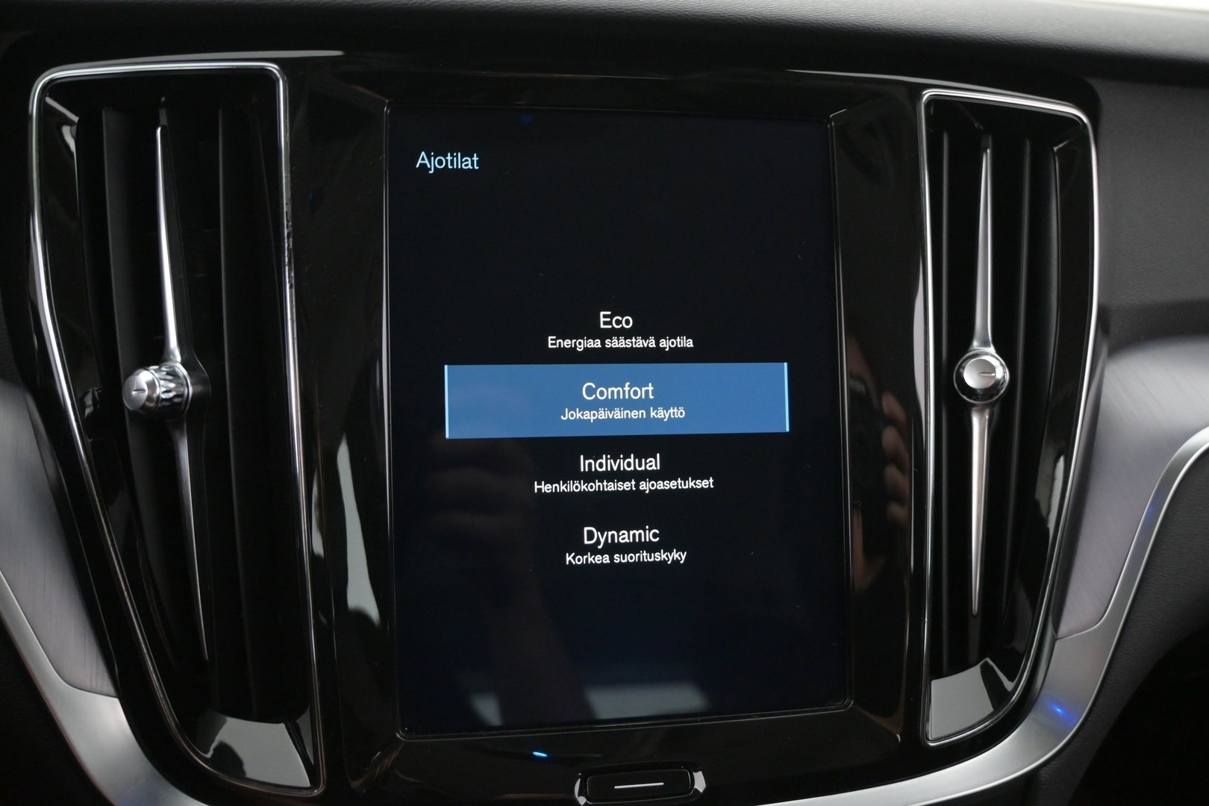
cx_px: 604
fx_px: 1133
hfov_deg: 56.1
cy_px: 403
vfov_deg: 39.1
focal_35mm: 34
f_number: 4
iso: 3200
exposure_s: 1/40
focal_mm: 22.5
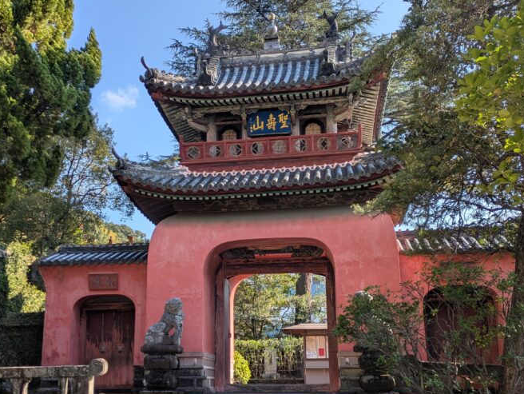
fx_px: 591
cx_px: 240
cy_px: 237
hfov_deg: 47.8
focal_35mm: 39
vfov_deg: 36.7
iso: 44
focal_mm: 5.43
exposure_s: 1/1015
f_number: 1.89
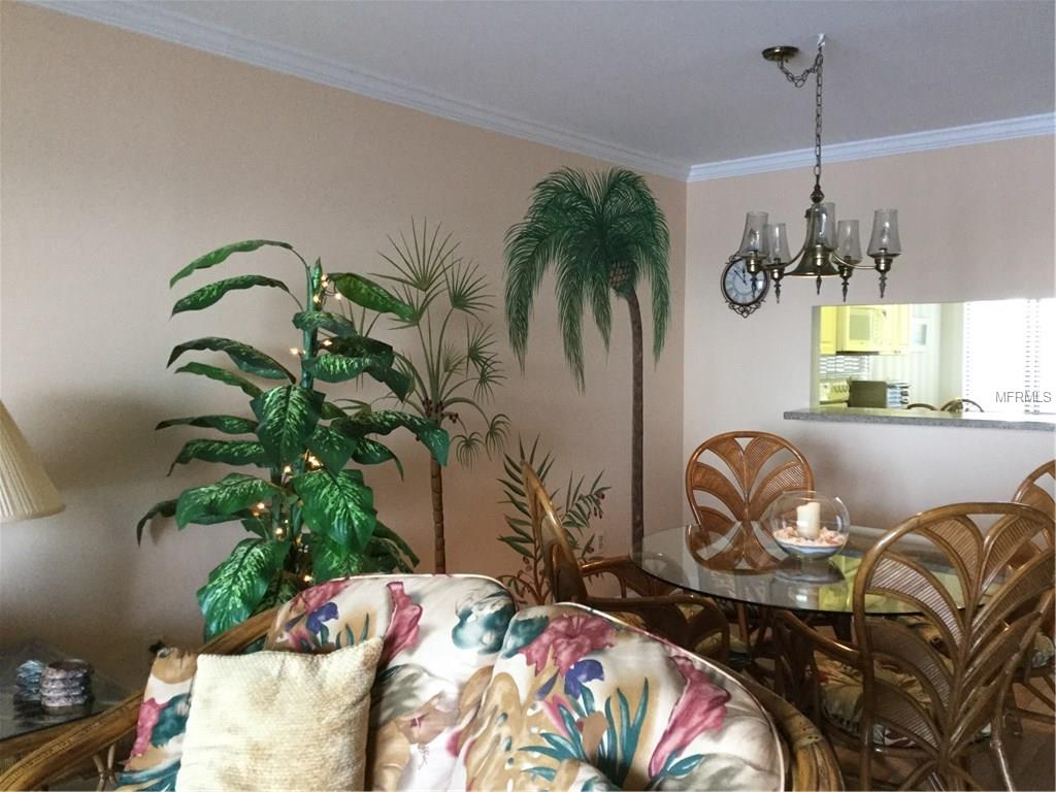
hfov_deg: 58.4
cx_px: 528
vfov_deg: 45.4
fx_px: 946
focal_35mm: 31
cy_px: 396
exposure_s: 1/30
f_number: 2.4
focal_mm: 3.3
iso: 125
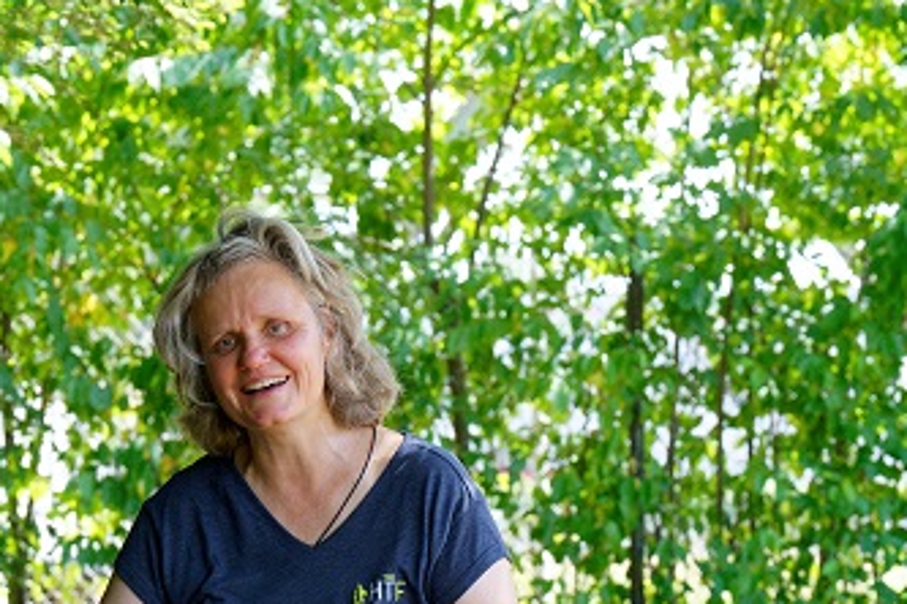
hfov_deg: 10.2
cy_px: 599
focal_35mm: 201
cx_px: 11
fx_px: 5064
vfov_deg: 6.8
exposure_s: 1/160
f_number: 7.1
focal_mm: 100
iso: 400
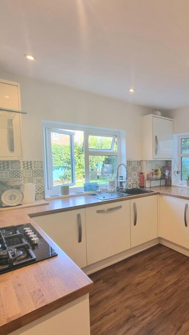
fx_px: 169
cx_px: 181
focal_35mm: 19
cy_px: 168
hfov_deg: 49.7
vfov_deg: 89.6
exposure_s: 1/50
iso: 80
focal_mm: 2.2
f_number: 2.2
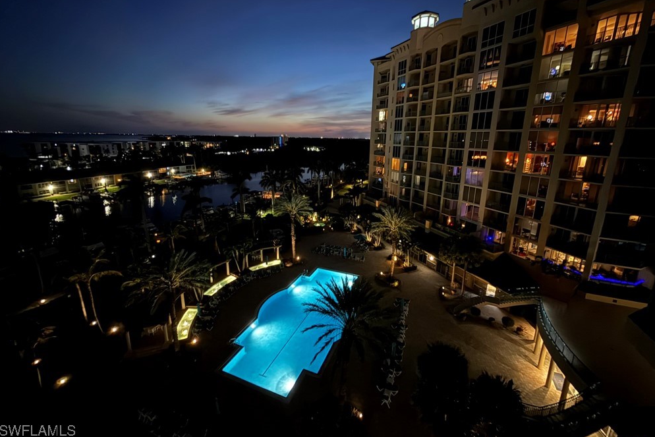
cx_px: 333
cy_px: 192
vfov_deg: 77.0
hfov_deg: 100.4
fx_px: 273
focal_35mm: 15
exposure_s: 1/7
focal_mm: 2.22
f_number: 2.2
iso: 1600
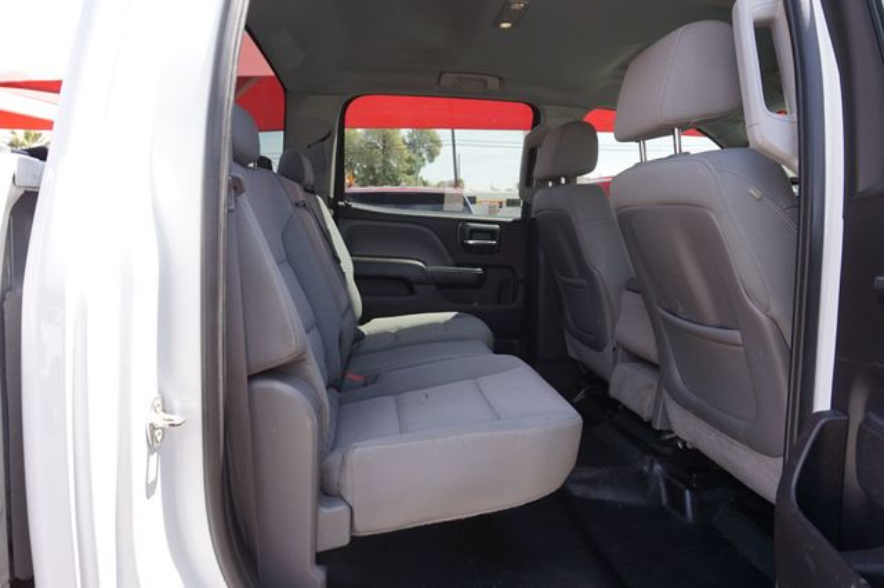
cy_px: 294
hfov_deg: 73.8
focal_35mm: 24
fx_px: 589
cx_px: 442
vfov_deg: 53.1
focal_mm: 16
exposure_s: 1/80
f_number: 5.6
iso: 100
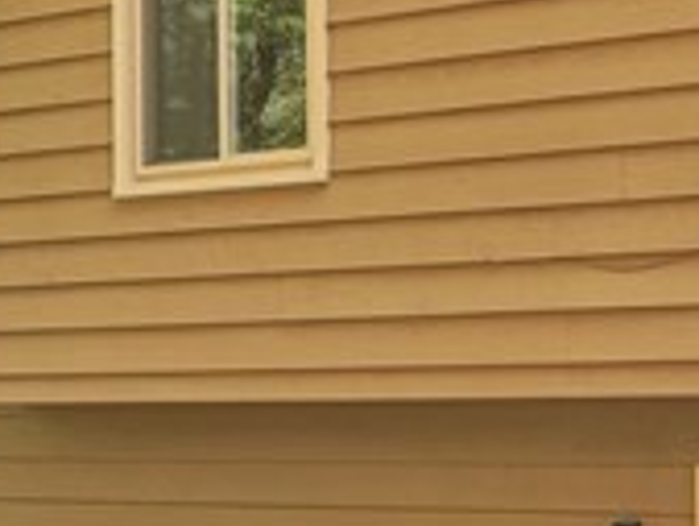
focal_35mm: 111
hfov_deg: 17.7
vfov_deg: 13.3
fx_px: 2243
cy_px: 443
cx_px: 401
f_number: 8
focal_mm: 18
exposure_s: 1/250
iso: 1250
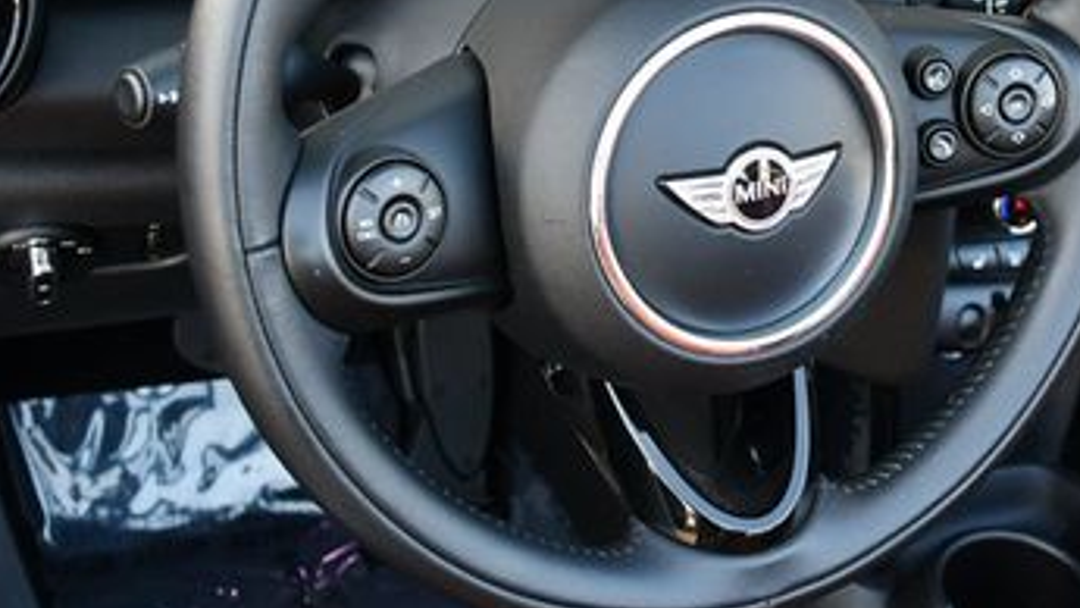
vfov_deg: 17.2
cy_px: 188
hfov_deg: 29.7
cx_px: 795
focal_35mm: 70
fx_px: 2004
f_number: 3.5
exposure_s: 1/250
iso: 640
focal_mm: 18
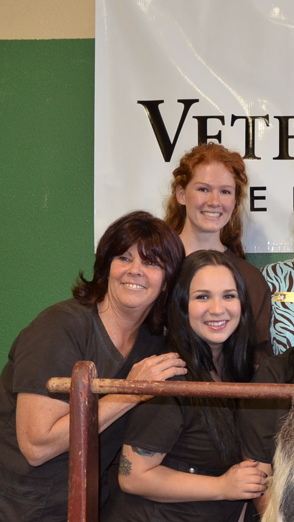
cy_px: 296
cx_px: 406
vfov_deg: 29.3
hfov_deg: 15.7
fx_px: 1000
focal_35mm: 72
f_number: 3.8
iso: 800
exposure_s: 1/60
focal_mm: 21
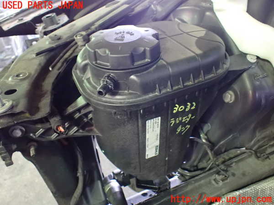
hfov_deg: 60.0
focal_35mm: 30
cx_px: 137
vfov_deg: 46.8
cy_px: 102
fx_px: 237
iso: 1600
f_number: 2.3
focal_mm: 5.4
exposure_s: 1/30
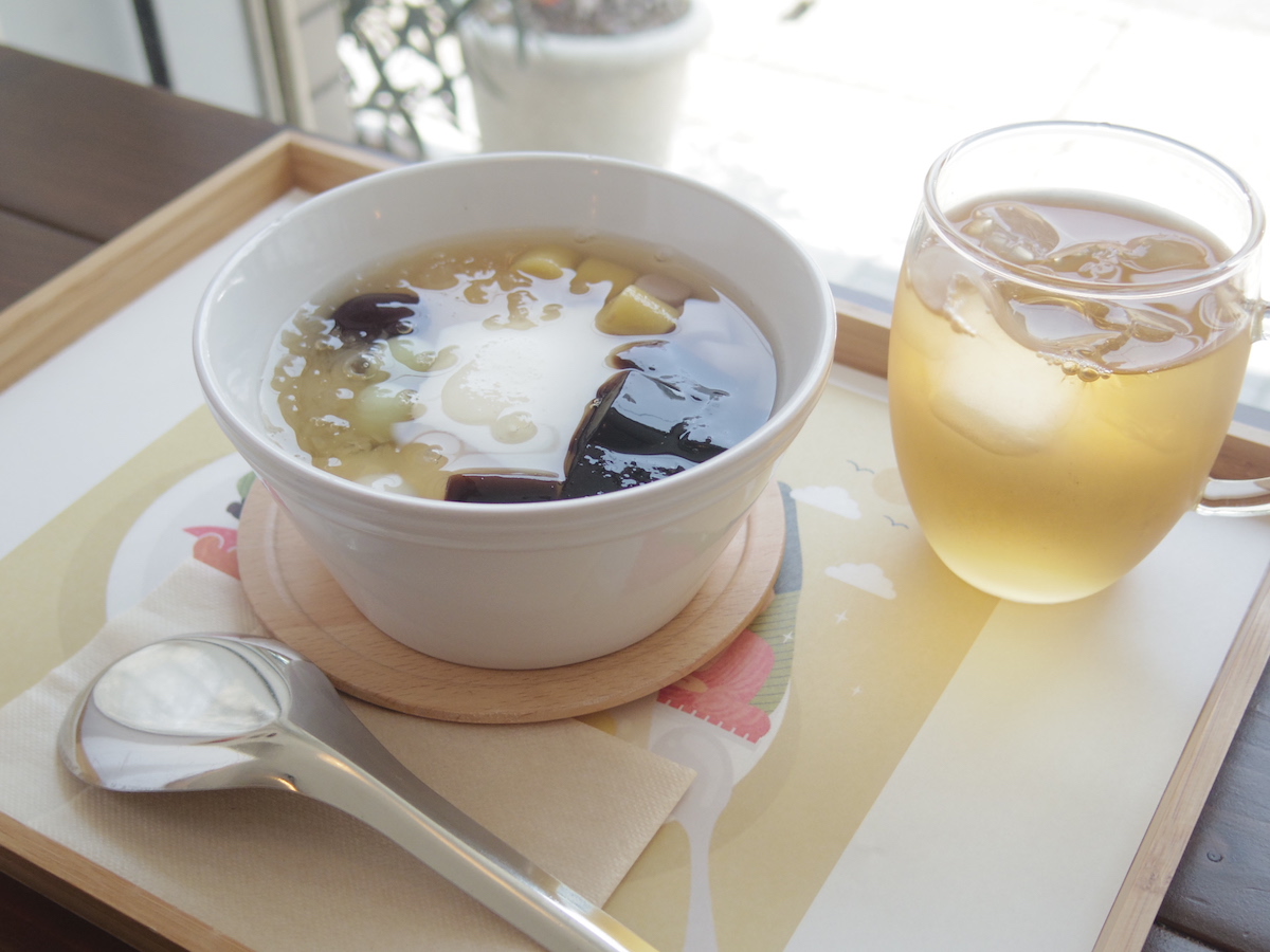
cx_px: 635
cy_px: 476
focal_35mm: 47
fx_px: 1724
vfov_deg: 30.9
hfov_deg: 40.4
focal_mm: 8.5
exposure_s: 1/160
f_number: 2.2
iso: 200
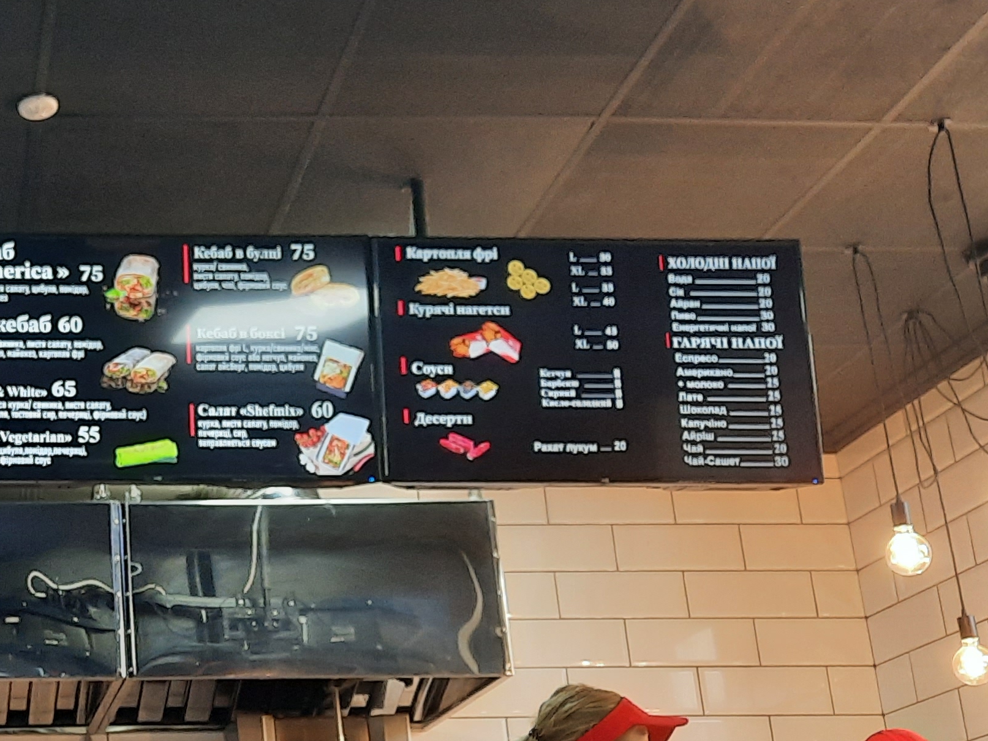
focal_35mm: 62
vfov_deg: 23.6
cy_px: 480
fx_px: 1770
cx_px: 21
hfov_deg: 29.3
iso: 200
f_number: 2
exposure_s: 1/50
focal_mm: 4.6
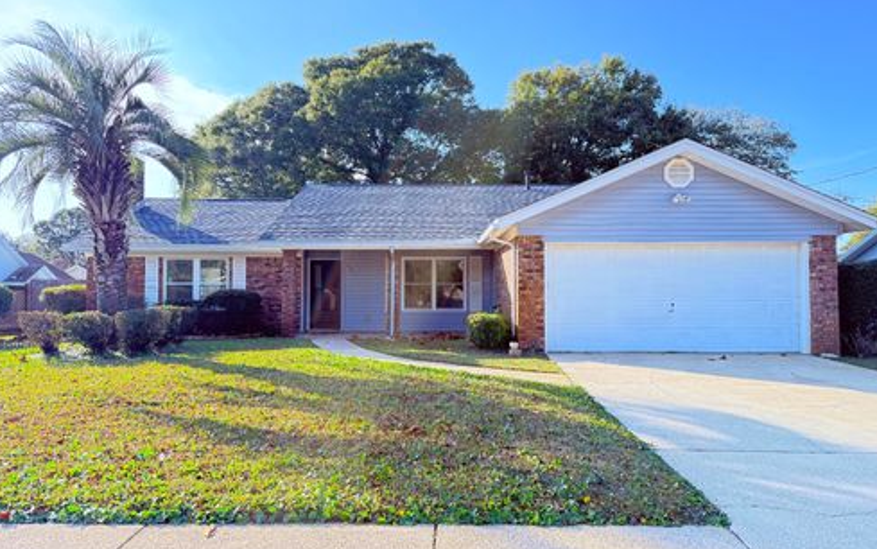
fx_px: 622
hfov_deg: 70.4
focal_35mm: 26
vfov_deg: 47.6
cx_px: 436
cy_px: 274
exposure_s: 1/796
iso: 100
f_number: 1.78
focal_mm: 6.76
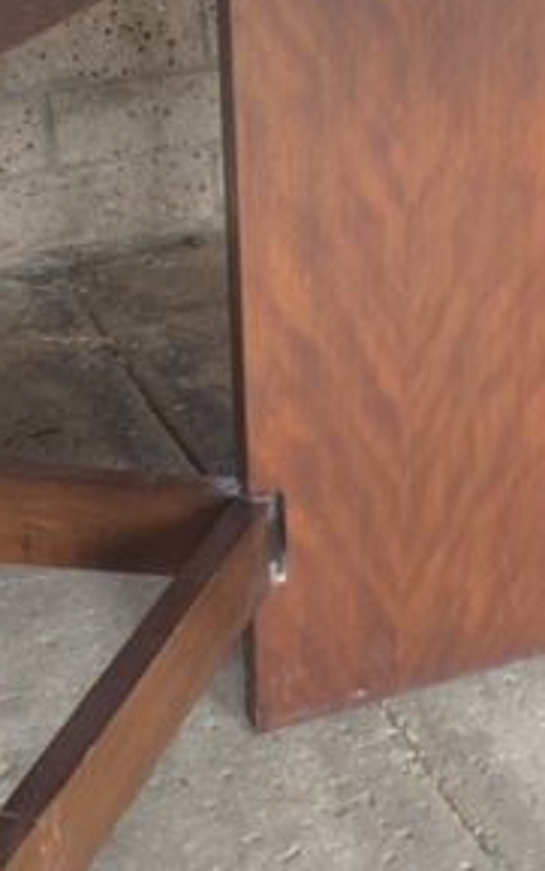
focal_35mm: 68
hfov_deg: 18.9
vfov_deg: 30.2
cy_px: 389
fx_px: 1614
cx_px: 455
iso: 50
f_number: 2.2
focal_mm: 4.15
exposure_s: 1/60
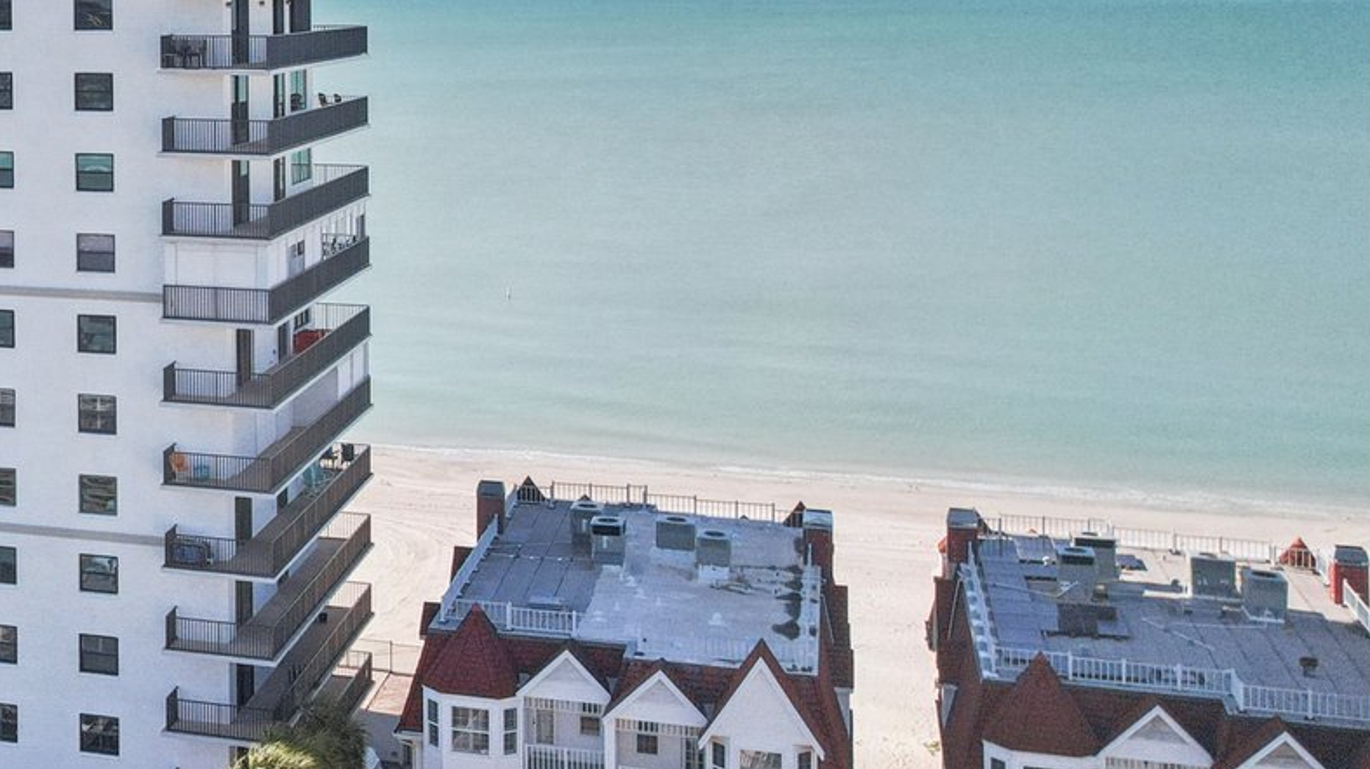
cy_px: -39
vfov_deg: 19.3
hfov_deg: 30.6
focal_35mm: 60
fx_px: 2179
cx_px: -197
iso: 400
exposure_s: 1/1250
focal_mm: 8.4
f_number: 2.8
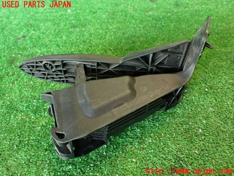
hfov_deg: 56.8
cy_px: 88
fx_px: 216
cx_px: 117
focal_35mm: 32
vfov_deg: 44.2
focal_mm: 5.79
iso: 320
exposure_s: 1/30
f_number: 2.4
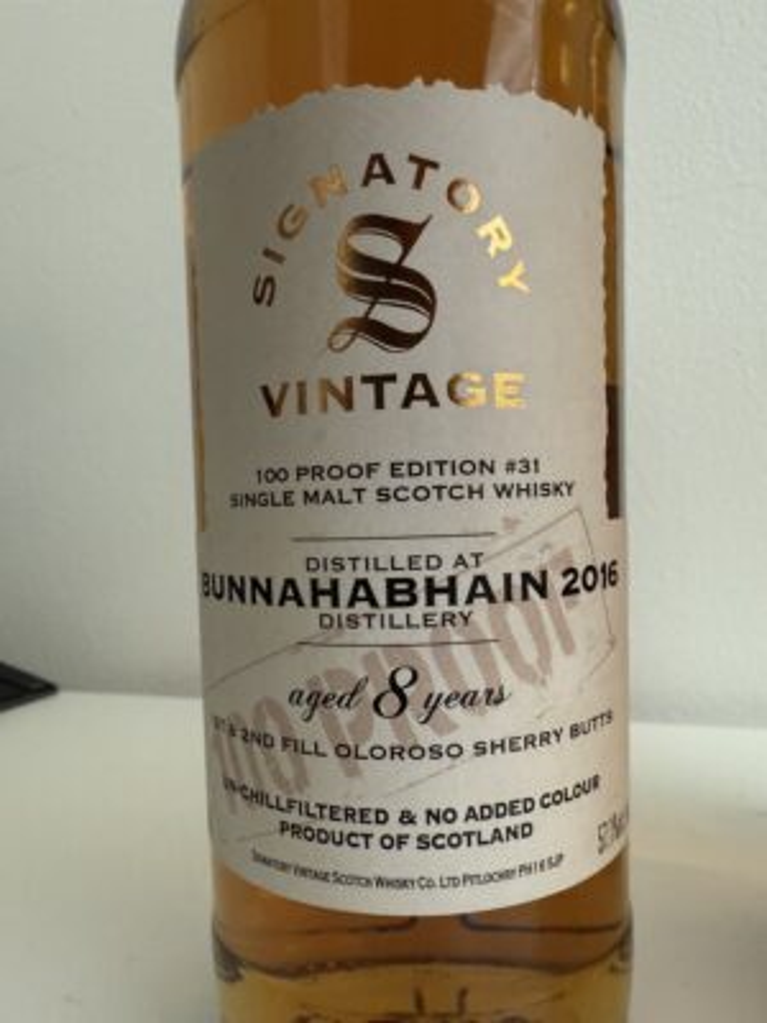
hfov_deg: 56.8
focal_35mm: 24
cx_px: 384
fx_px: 709
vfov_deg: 71.6
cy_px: 512
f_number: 2.2
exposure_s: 1/60
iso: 400
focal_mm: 2.22
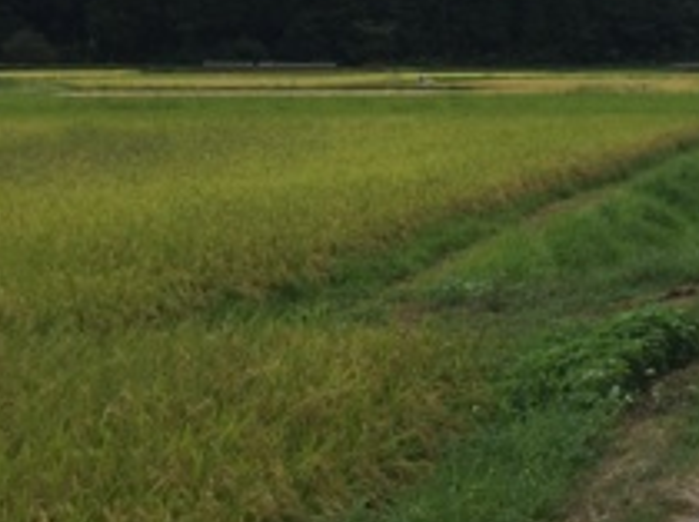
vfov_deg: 17.3
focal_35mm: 83
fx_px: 1674
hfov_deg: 22.1
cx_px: 802
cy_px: 3
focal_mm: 4.15
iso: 32
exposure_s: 1/3968
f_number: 2.2
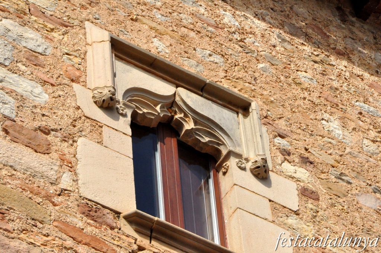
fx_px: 2061
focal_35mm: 195
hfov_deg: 10.6
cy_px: 126
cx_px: 190
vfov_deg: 7.0
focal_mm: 130
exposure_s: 1/1250
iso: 2500
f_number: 18
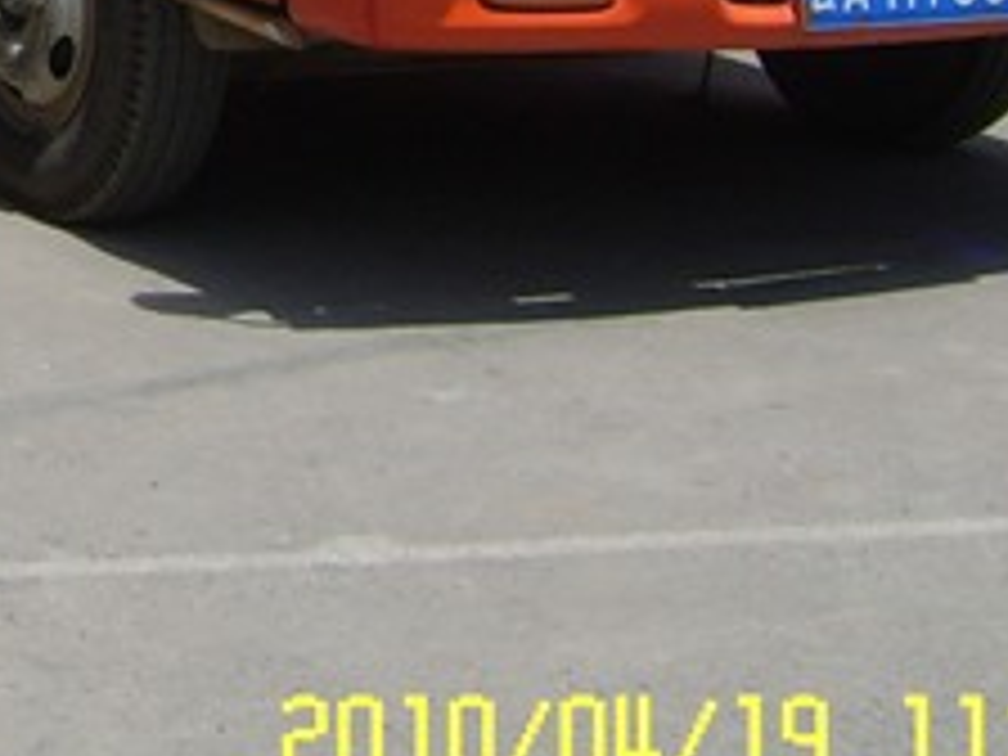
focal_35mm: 136
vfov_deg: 10.5
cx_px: -418
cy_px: -436
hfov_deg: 13.8
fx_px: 3960
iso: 50
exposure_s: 1/400
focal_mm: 7.8
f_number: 6.4
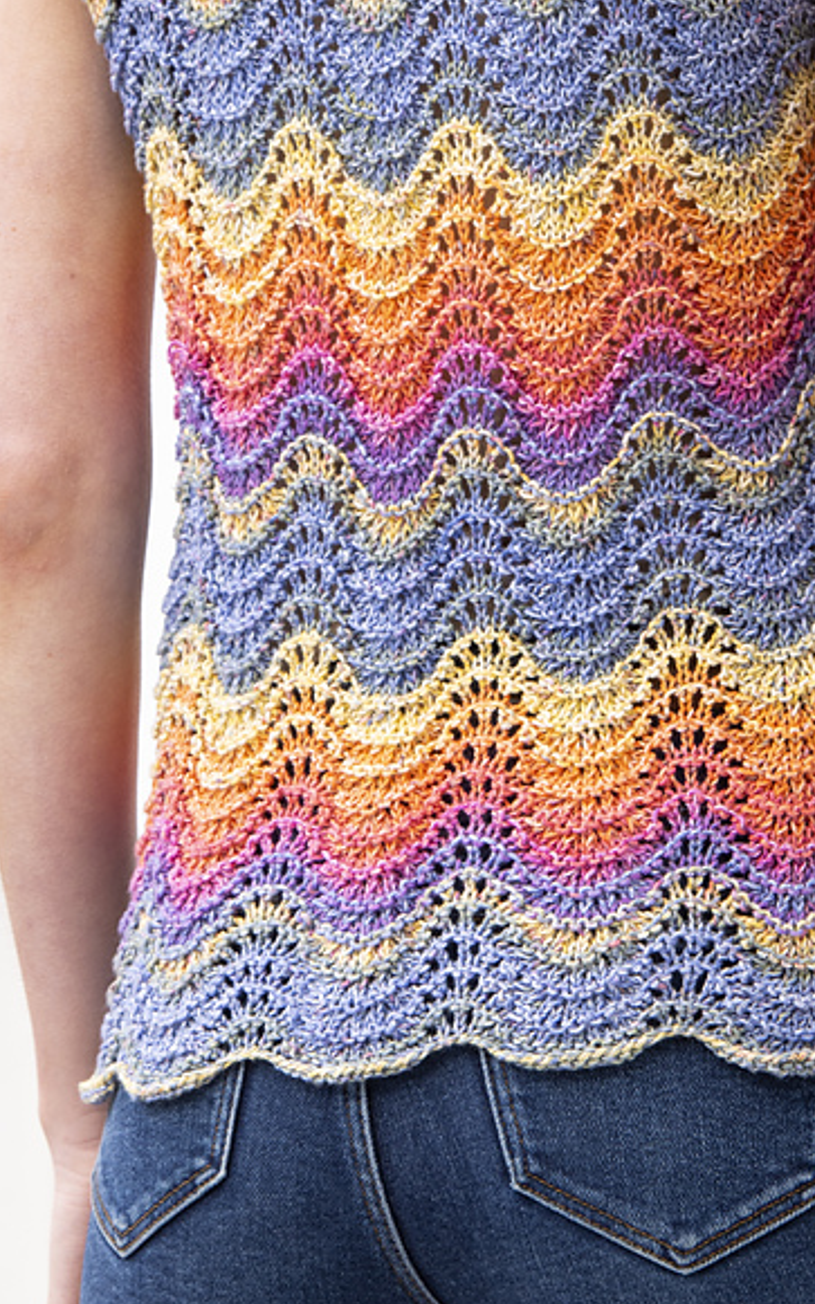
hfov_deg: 3.5
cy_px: 58
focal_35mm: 379
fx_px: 13472
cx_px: 742
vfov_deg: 5.5
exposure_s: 1/200
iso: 200
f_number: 8
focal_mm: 135
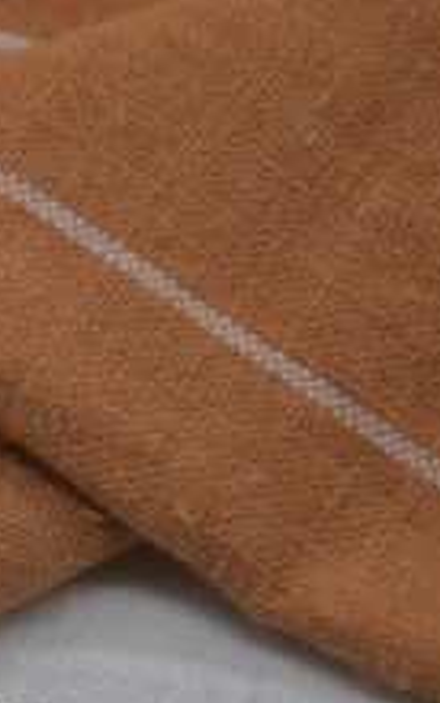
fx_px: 7021
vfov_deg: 5.7
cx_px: -148
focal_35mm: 366
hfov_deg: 3.6
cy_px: 477
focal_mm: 105
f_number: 5.6
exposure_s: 1/8000
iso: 5000
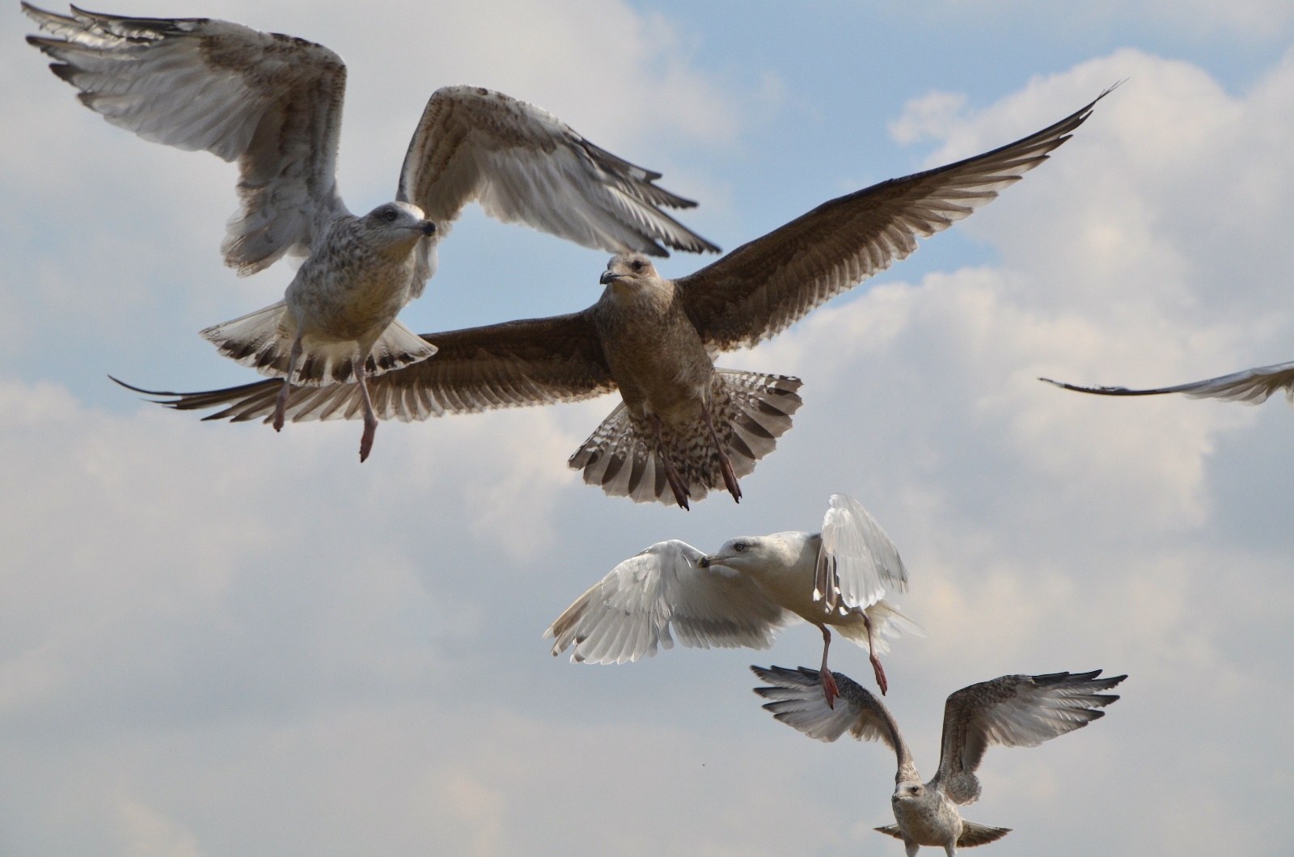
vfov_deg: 8.7
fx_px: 5650
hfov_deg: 13.1
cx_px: 647
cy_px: 428
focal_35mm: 158
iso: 400
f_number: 11
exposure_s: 1/2000
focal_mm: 105
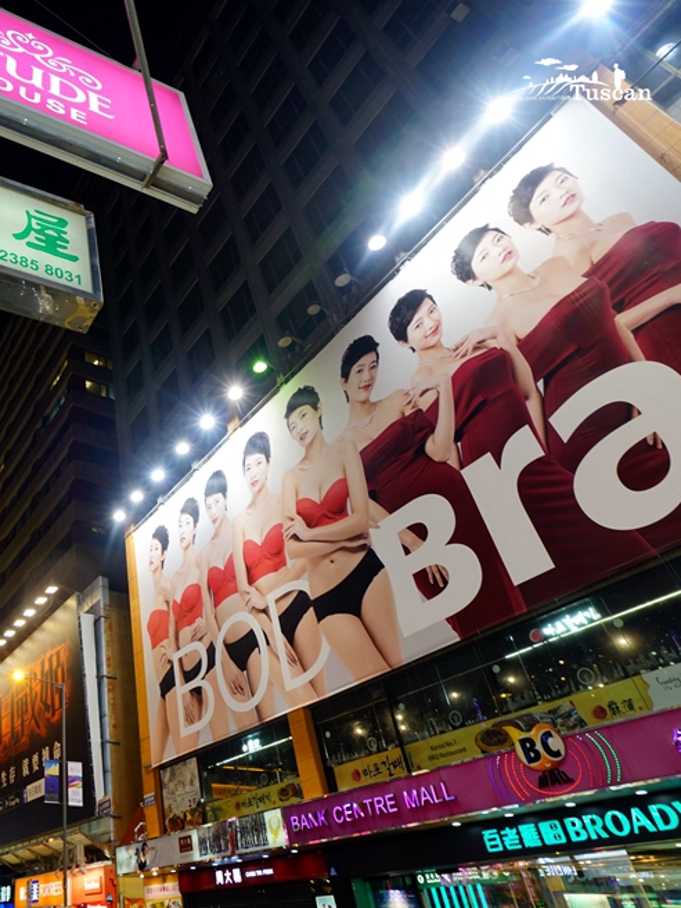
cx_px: 71
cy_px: 446
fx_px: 630
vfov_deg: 71.6
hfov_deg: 50.5
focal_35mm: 24
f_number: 5.6
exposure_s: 1/20
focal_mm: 16
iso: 500
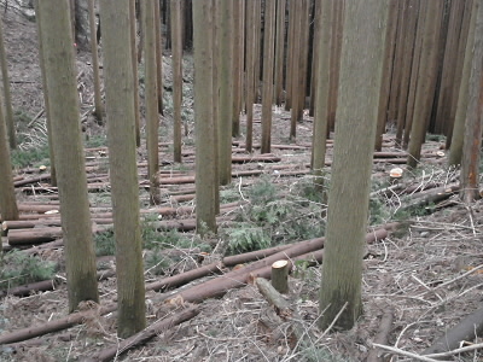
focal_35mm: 45
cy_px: 181
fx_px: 628
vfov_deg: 32.2
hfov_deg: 42.1
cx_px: 242
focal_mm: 8.2
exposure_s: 1/60
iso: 800
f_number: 4.3
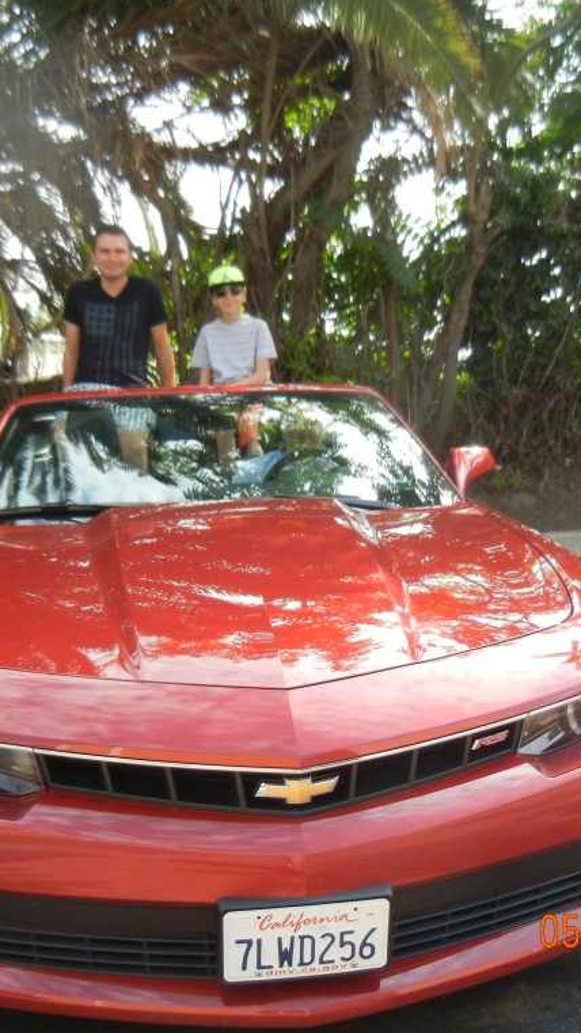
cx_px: 271
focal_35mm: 44
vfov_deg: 46.4
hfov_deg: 27.1
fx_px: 1205
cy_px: 519
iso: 160
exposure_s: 1/304
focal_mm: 5.4
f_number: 3.5
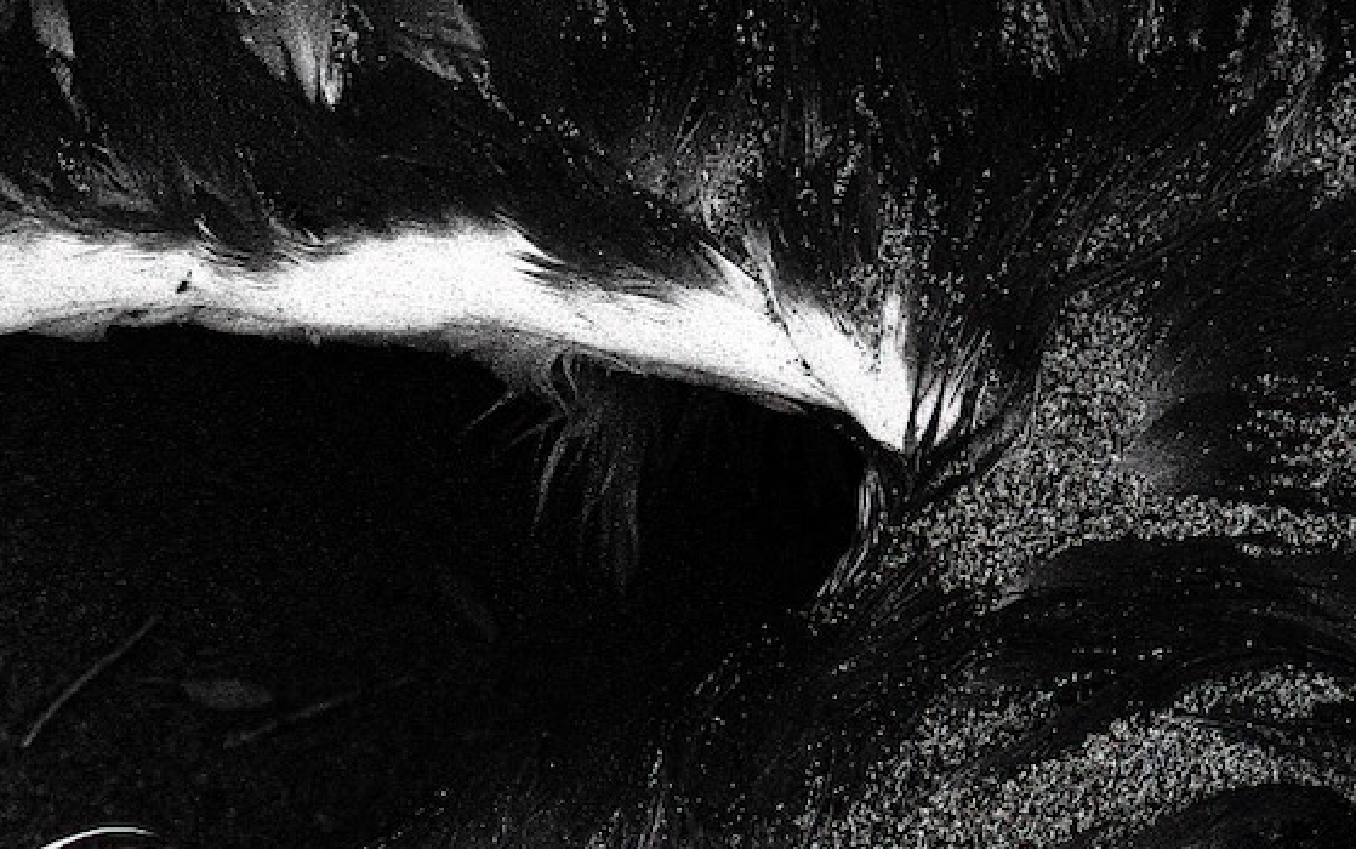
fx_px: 11425
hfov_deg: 6.8
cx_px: 296
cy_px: 2164
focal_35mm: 309
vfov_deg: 4.2
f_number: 2.8
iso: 250
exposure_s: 1/2400
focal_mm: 35
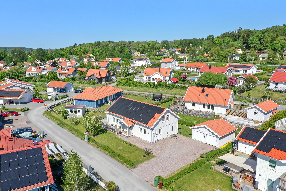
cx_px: 143
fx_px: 222
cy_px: 96
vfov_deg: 46.4
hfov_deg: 65.5
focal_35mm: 28
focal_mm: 10.26
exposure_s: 1/500
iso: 100
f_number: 6.3
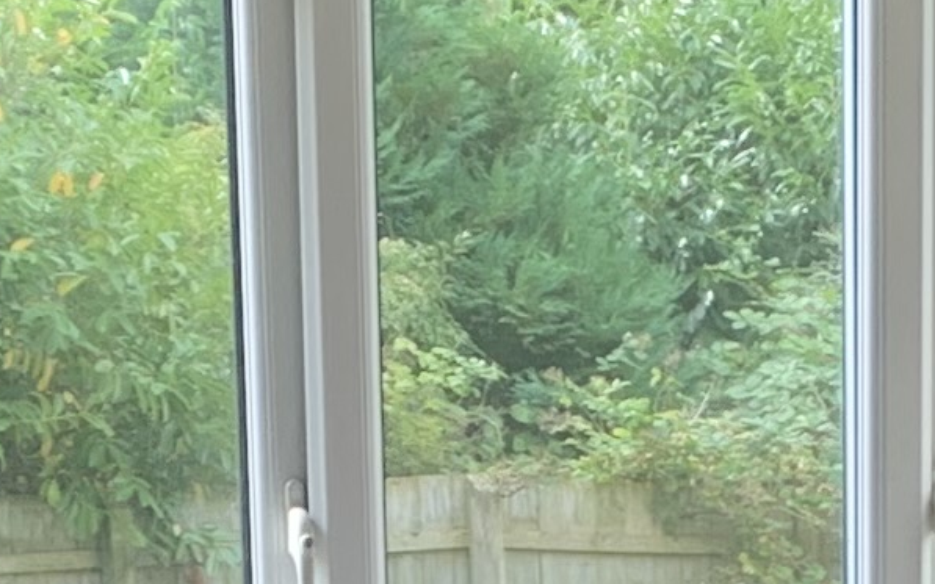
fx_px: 4739
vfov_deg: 6.7
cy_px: 1381
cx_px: 628
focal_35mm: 186
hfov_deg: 11.3
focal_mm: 4.25
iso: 25
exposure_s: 1/127
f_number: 1.8
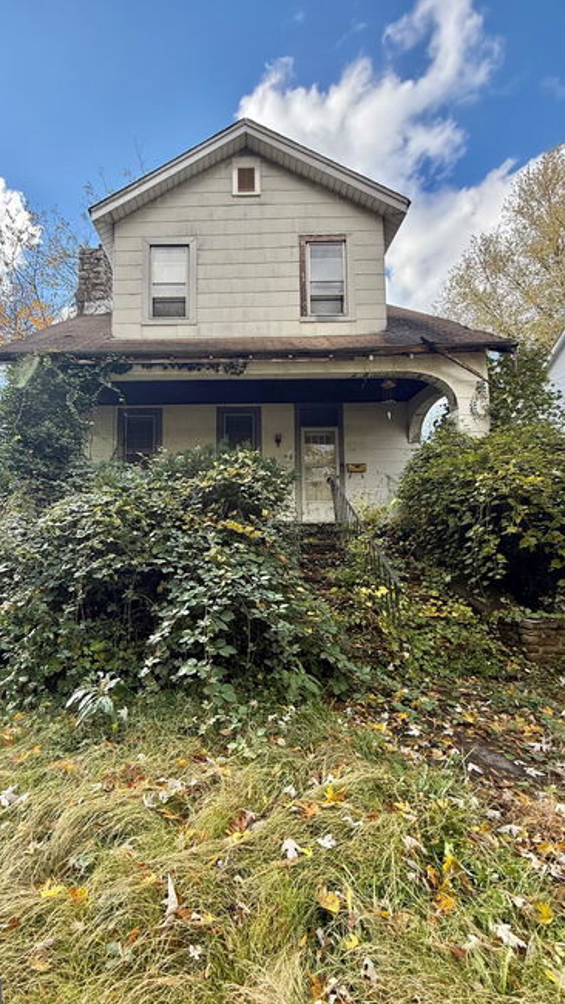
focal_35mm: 16
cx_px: 225
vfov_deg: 99.4
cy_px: 508
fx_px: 426
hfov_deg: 66.5
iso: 64
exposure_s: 1/342
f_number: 2.2
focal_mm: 2.22
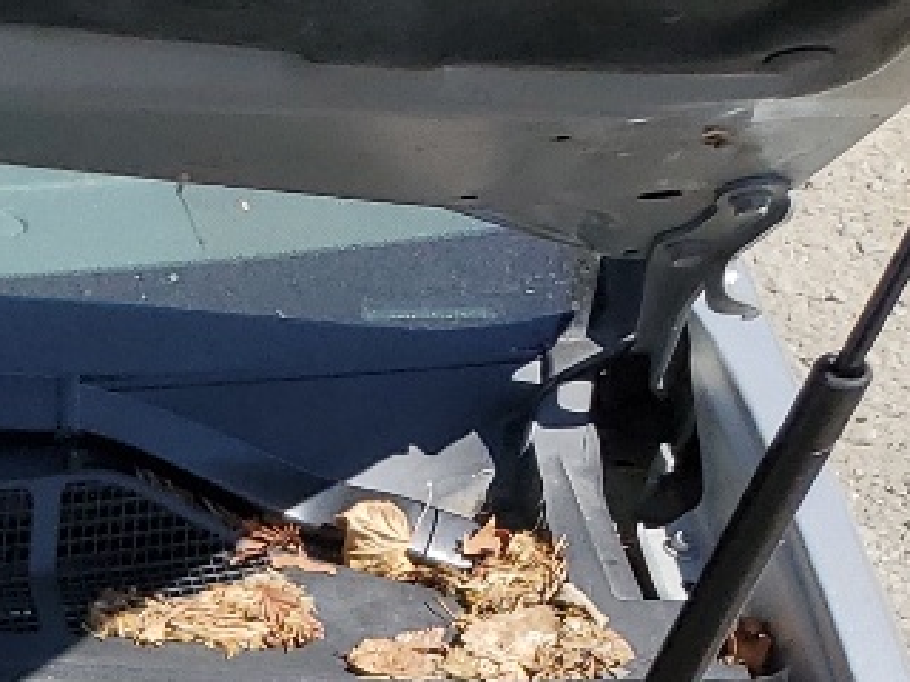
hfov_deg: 12.8
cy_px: 1500
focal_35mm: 130
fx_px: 3417
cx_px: -1038
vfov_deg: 10.2
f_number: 1.5
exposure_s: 1/2500
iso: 50
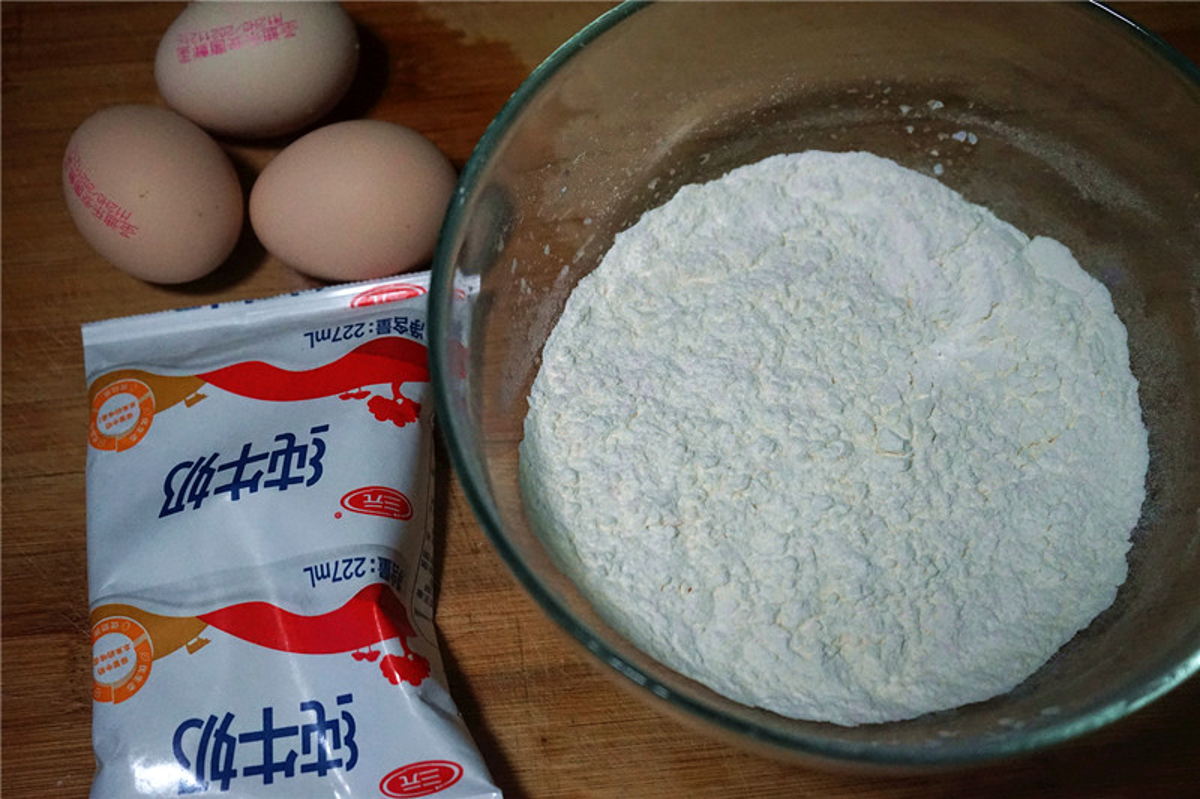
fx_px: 1766
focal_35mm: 53
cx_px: 600
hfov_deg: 37.5
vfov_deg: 25.5
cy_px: 400
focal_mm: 53
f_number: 5
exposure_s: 1/160
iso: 4000
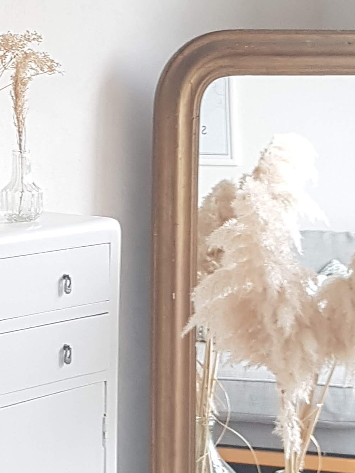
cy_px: 223
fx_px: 1080
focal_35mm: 79
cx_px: -12
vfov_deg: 24.7
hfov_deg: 18.1
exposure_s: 1/50
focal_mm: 4.2
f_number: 1.7
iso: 80
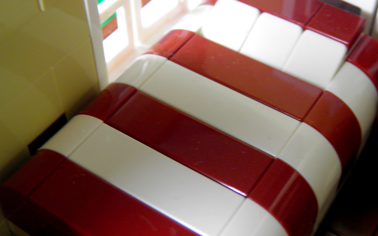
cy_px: 114
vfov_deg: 24.0
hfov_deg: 37.2
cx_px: 243
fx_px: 556
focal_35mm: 54
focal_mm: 7.1
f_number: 3.2
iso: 100
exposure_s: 1/25
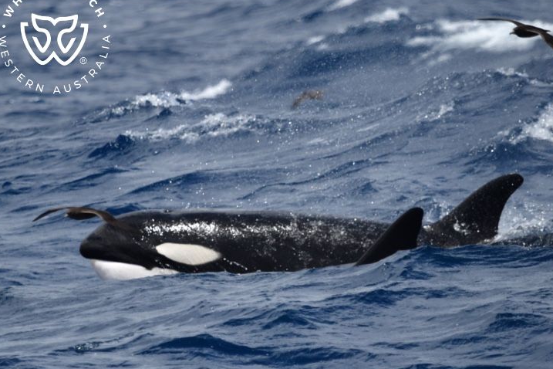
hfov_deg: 3.7
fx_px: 8571
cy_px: 185
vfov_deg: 2.5
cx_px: 305
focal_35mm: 558
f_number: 6.3
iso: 1000
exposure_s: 1/8000
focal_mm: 500
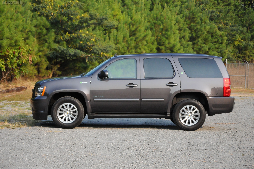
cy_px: 84
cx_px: 127
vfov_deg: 12.7
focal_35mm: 108
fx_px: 761
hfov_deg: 18.9
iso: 2000
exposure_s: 1/5000
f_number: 5.6
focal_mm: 72
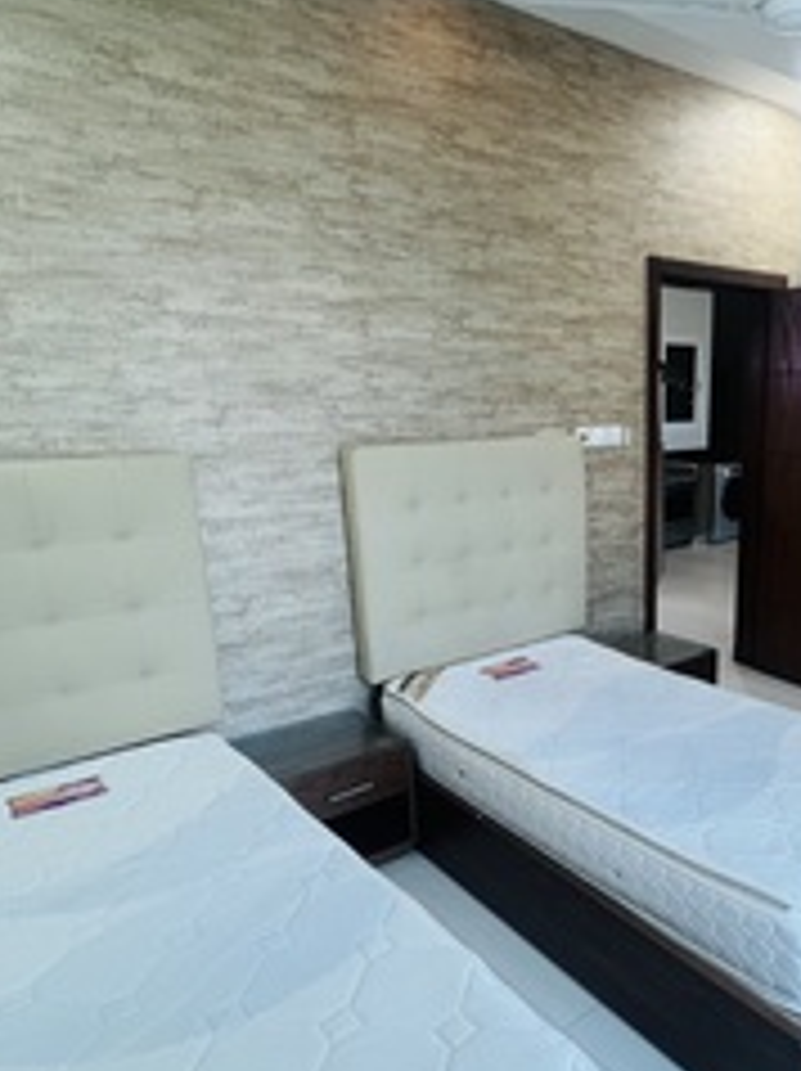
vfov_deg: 69.1
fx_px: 773
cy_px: 610
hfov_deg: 52.6
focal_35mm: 25
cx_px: 592
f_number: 1.8
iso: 160
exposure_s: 1/99
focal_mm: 1.57
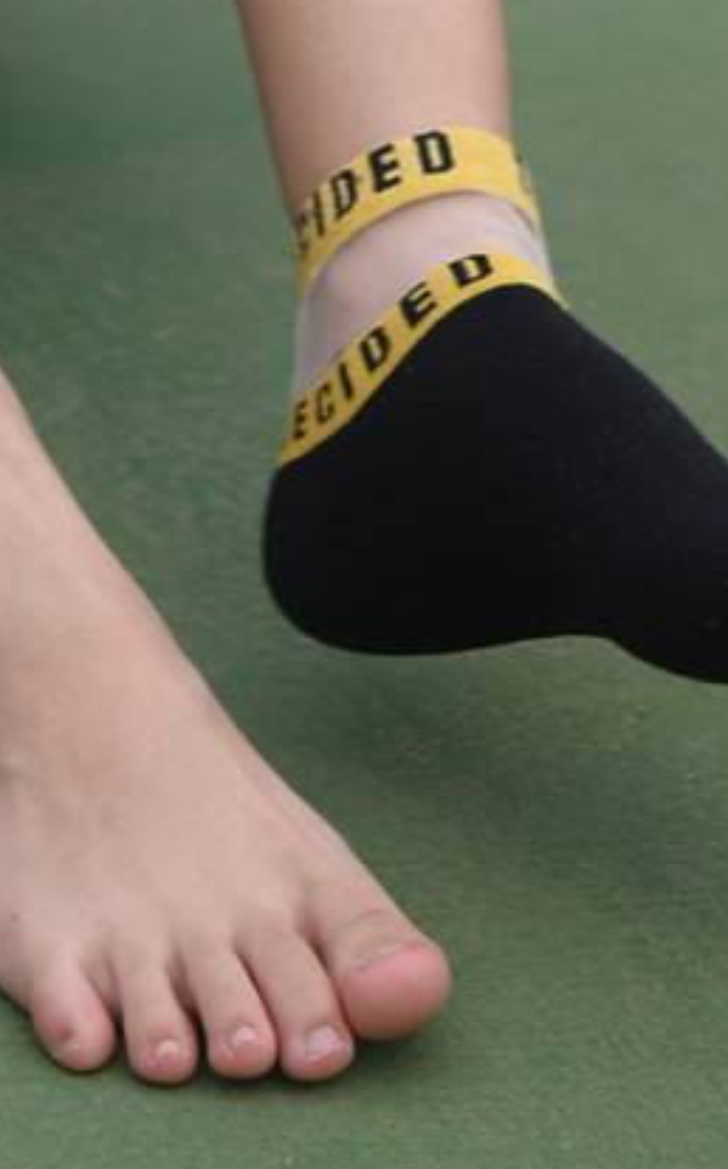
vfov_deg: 11.2
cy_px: -1199
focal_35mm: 168
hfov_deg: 7.8
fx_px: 5344
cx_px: 152
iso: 100
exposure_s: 1/800
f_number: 5.6
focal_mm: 35
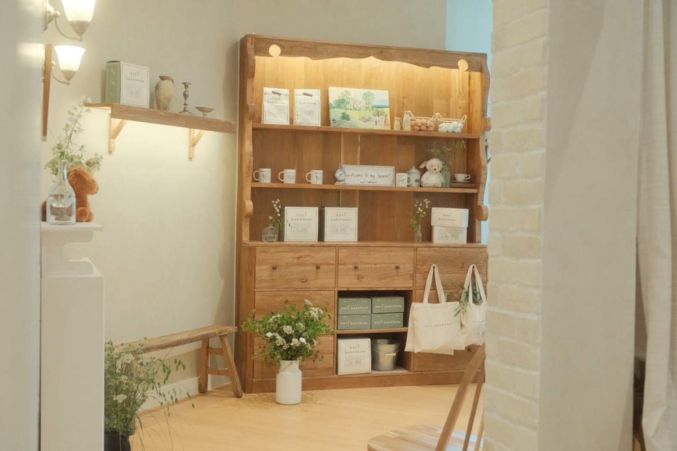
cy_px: 226
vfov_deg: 29.9
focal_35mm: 45
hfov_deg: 43.6
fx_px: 846
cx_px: 338
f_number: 3.6
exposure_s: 1/125
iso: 3200
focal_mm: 29.9
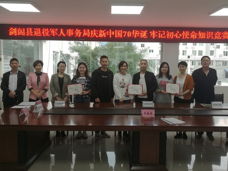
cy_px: 86
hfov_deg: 58.4
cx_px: 114
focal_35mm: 31
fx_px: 204
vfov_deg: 45.4
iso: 50
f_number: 2
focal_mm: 4.04
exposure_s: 1/50
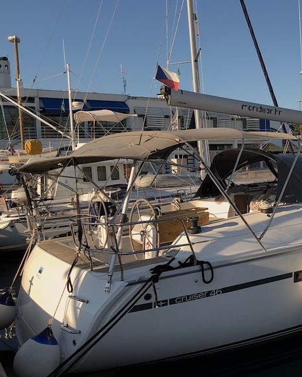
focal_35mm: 38
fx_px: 425
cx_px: 260
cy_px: 186
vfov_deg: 47.9
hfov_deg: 37.1
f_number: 1.8
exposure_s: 1/1412
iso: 20
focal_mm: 3.99
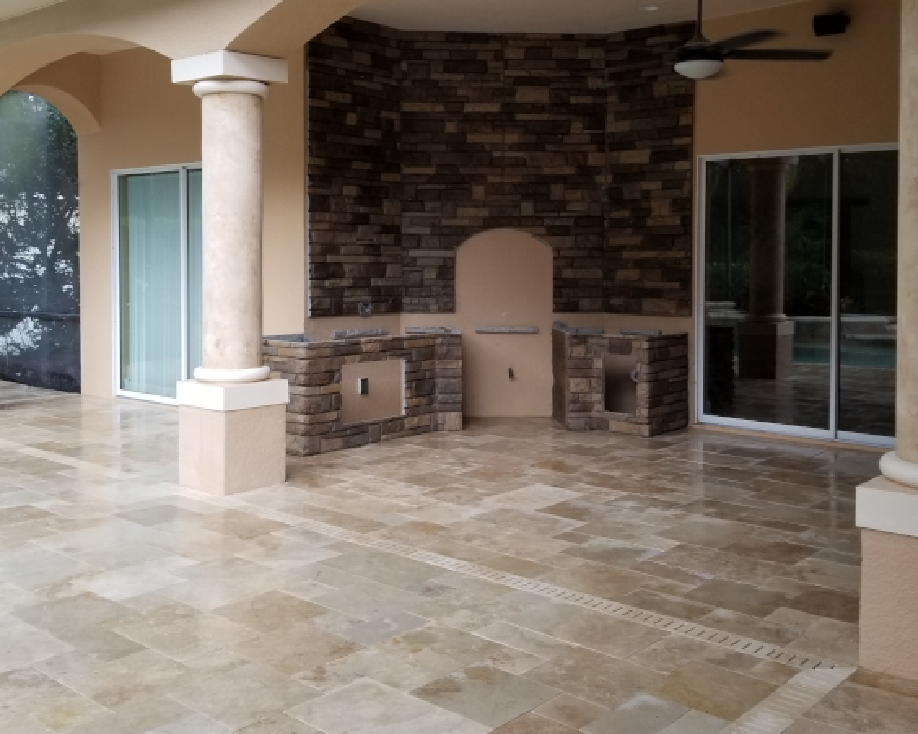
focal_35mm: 36
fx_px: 978
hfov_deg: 50.3
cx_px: 428
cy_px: 283
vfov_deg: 40.9
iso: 64
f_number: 1.7
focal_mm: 4.3
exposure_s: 1/50
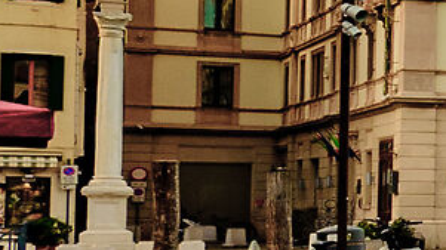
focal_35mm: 125
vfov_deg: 9.7
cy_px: 157
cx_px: 1568
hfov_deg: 9.5
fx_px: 1478
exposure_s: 1/8
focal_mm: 10
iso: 100
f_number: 14
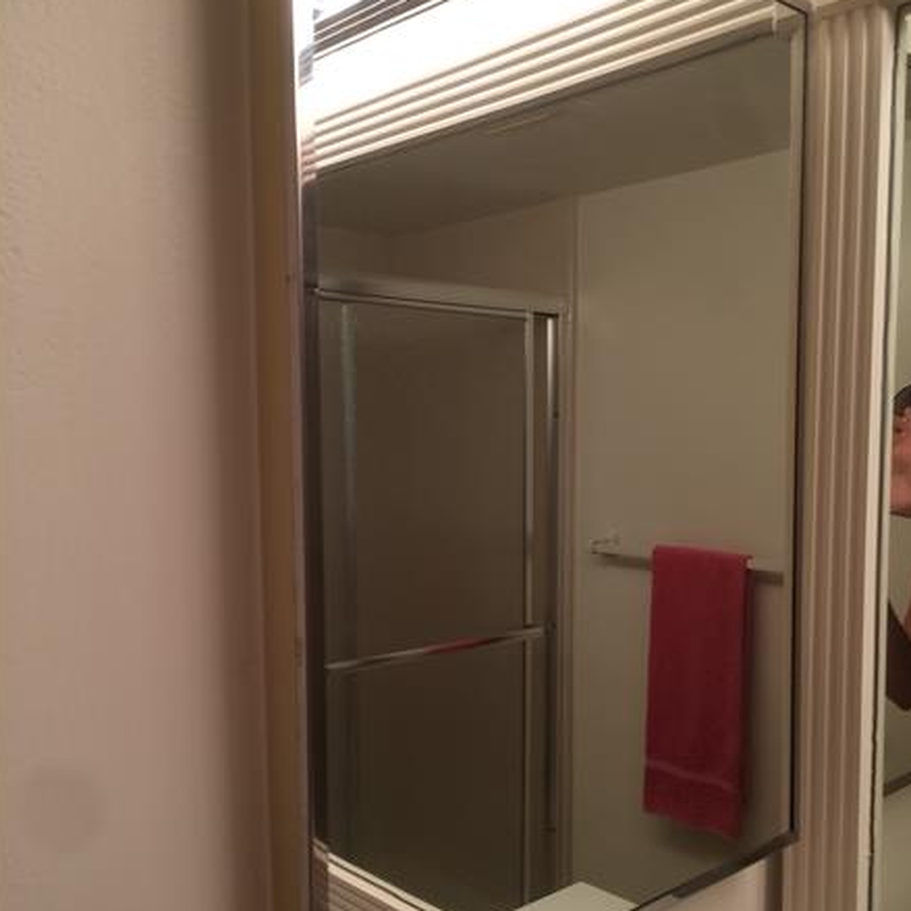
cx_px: 459
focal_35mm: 35
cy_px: 513
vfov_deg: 47.1
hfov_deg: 47.2
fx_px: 1042
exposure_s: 1/30
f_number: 2.2
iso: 40
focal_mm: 4.15
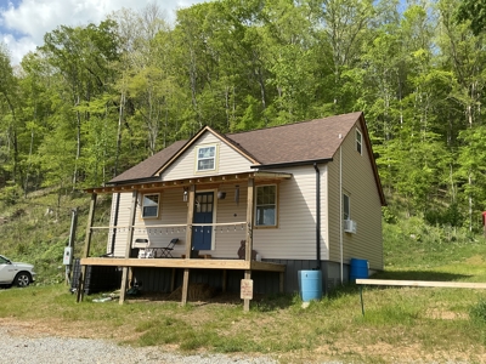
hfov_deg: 63.4
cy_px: 182
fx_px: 393
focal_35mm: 28
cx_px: 243
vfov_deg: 49.7
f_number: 1.8
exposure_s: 1/1534
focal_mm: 3
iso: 25
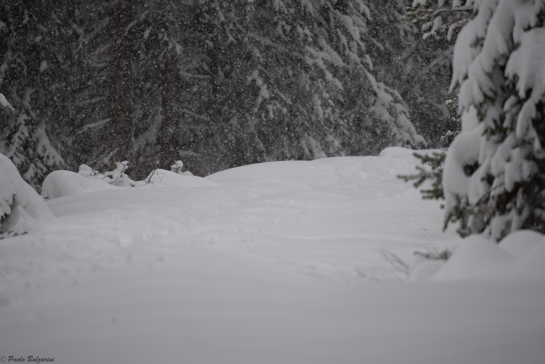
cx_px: 272
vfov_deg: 3.9
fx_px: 5300
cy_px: 182
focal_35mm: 350
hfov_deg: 5.9
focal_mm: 350
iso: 160
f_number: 5.6
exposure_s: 1/400
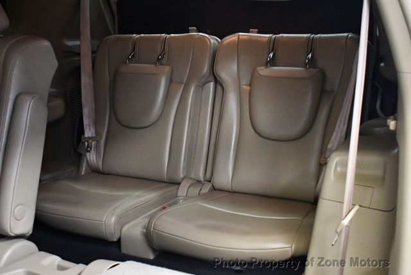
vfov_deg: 29.3
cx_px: 206
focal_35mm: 46
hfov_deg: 42.7
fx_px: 526
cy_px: 138
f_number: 3.8
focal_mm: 23
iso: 4500
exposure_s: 1/60
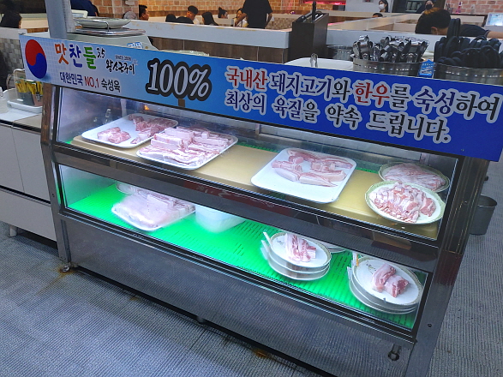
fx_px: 363
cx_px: 252
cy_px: 188
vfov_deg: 54.9
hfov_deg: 69.4
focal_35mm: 25
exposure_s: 1/60
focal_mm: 4.58
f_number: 2
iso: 100
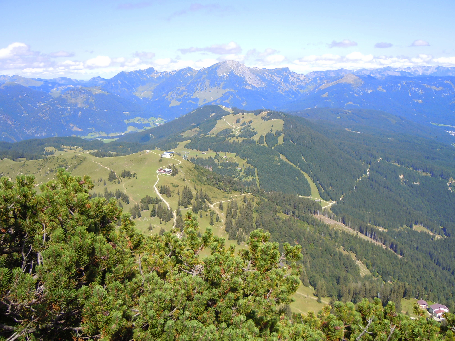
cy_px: 170
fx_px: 394
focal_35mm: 30
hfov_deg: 60.0
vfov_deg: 46.8
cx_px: 228
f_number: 3.5
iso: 100
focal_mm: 5.4
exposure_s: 1/640
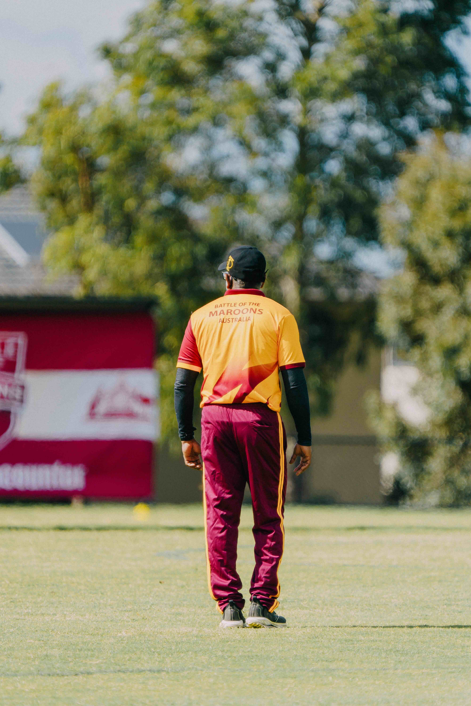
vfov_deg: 3.4
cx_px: 236
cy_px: 353
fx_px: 11774
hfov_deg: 2.3
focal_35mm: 600
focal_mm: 600
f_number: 6.3
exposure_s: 1/1250
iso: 250
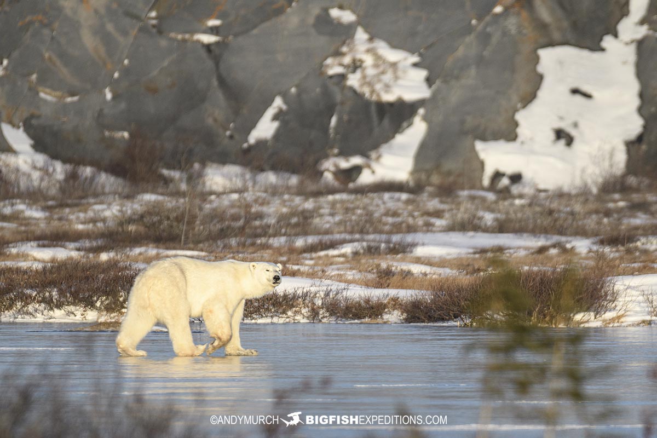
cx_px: 328
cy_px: 219
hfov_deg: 2.3
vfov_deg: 1.5
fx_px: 16424
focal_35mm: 900
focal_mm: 600
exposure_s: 1/1600
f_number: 7.1
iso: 800
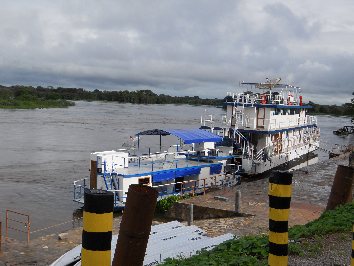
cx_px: 177
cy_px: 133
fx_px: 470
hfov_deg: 41.2
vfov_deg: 31.5
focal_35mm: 46
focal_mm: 8.3
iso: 80
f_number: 6.8
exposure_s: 1/320
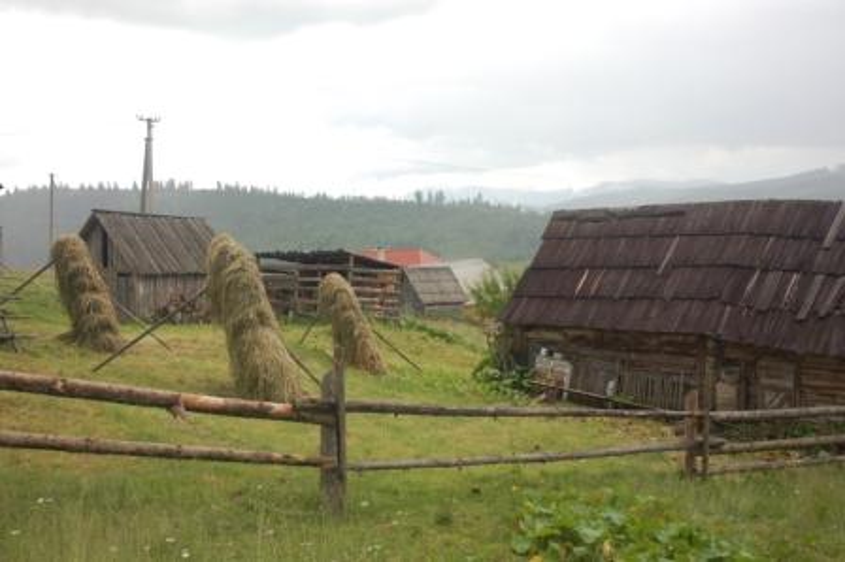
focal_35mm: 40
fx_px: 950
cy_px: 281
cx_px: 422
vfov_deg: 33.0
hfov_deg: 48.0
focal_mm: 27
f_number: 3.8
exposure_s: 1/90
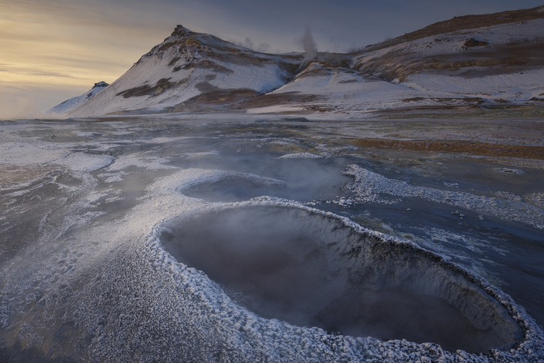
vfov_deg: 61.6
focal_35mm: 20
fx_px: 302
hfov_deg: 82.7
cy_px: 209
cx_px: 211
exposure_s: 1/160
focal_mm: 14
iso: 200
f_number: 8
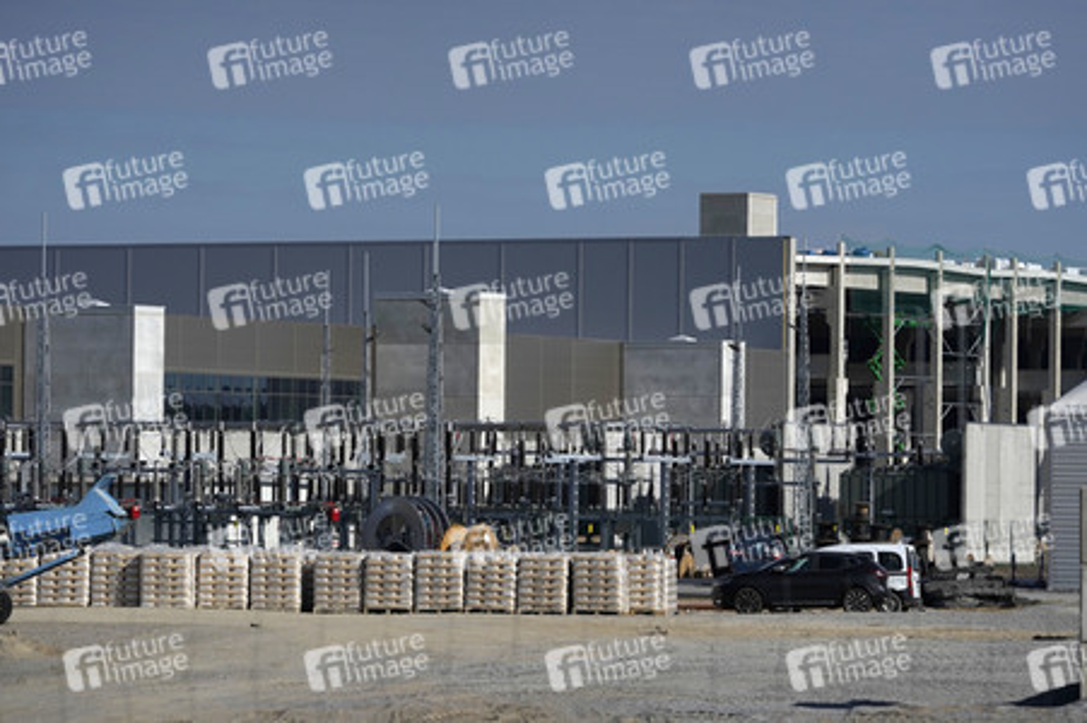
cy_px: 362
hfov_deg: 10.3
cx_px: 544
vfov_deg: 6.9
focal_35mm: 200
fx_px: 6034
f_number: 9
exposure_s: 1/4000
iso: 640
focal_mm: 200
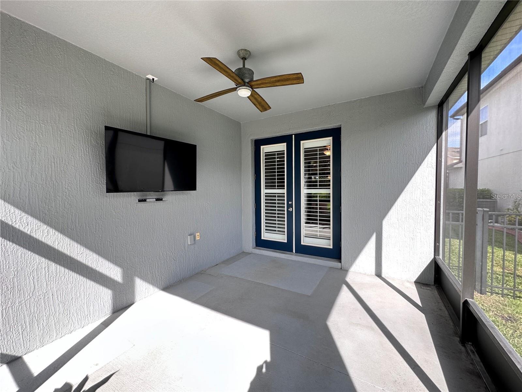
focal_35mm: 14
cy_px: 196
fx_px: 211
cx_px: 261
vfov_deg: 85.7
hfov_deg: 102.1
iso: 50
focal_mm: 2.22
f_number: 2.2
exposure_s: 1/99
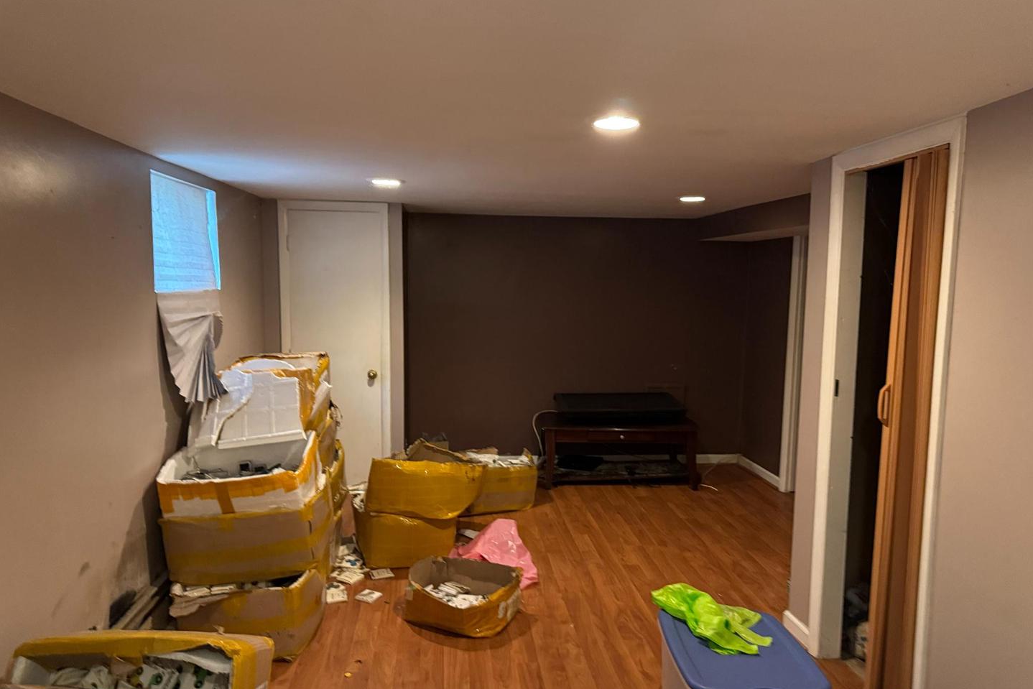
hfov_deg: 71.5
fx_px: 717
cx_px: 516
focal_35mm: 25
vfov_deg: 51.3
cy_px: 348
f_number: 1.78
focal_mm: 6.76
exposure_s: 1/30
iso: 800
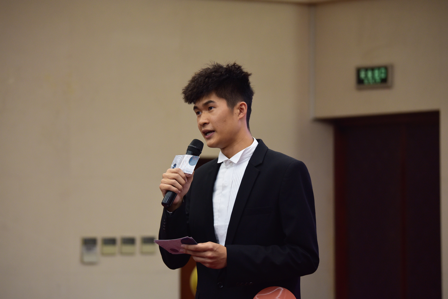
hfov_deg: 10.5
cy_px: 150
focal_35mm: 195
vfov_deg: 7.0
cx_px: 224
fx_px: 2427
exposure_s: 1/160
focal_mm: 195
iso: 640
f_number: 5.3
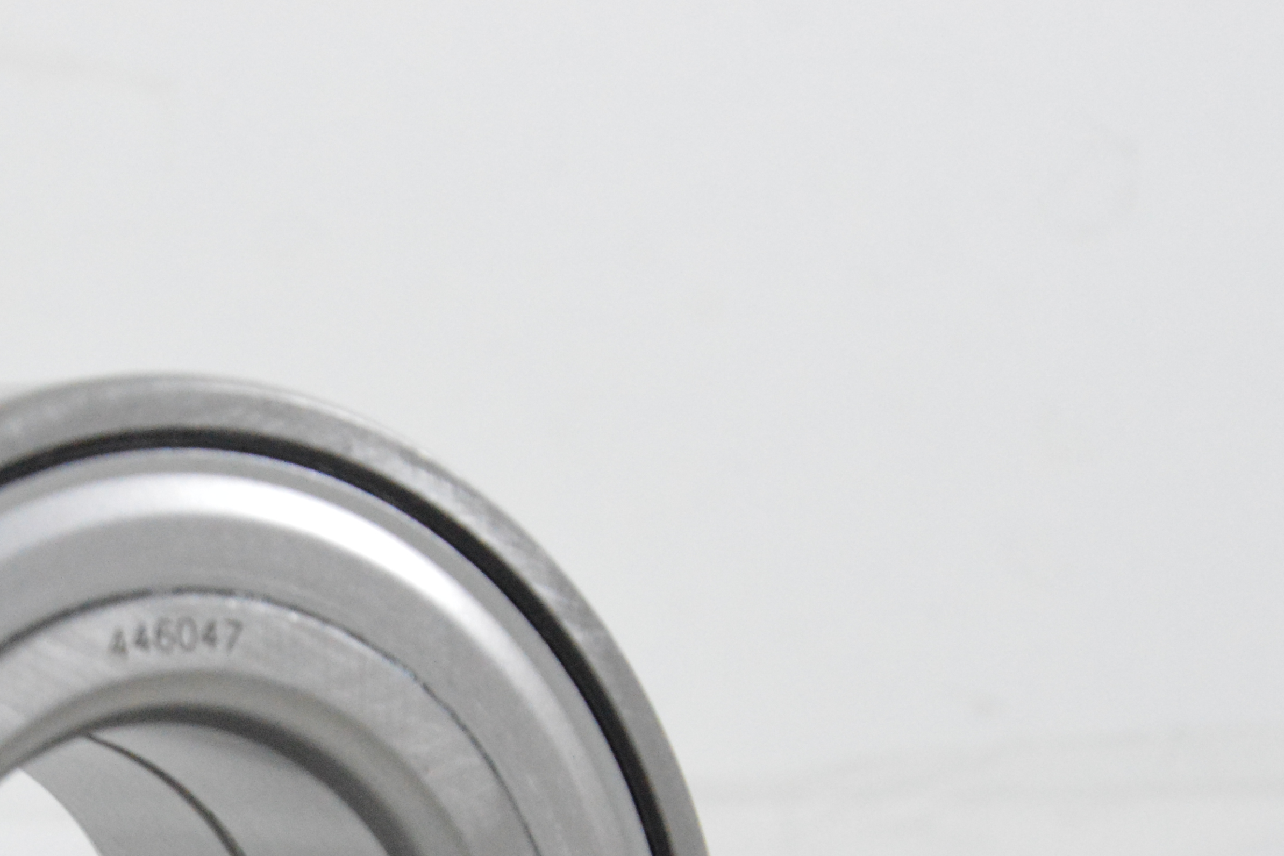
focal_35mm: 219
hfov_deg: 9.4
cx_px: 104
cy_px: 1064
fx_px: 7810
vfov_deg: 6.2
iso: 3200
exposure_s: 1/100
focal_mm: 58
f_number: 8
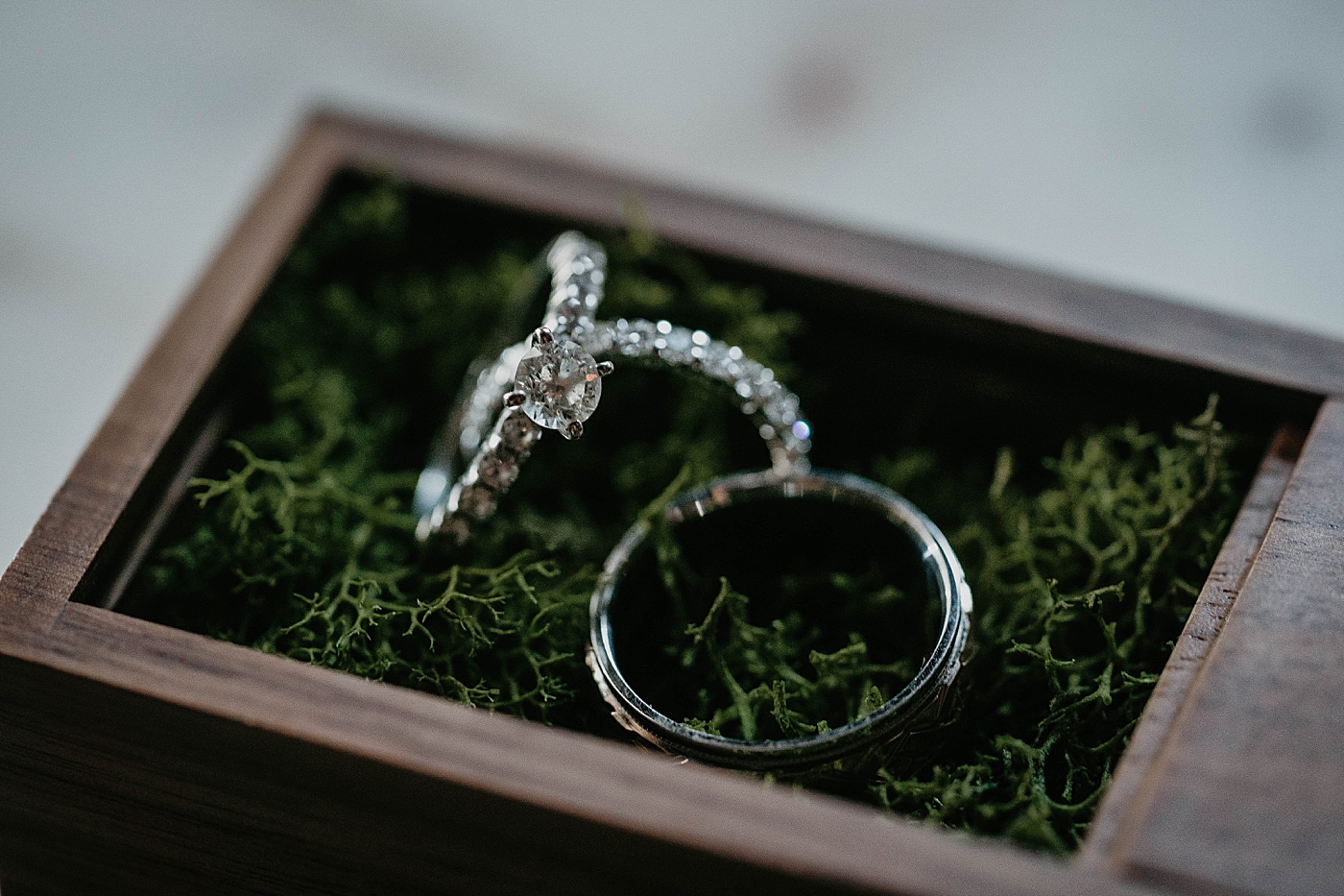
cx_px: 672
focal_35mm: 90
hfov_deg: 22.6
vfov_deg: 15.2
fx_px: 3359
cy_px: 448
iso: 1600
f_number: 3.5
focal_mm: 90
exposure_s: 1/60
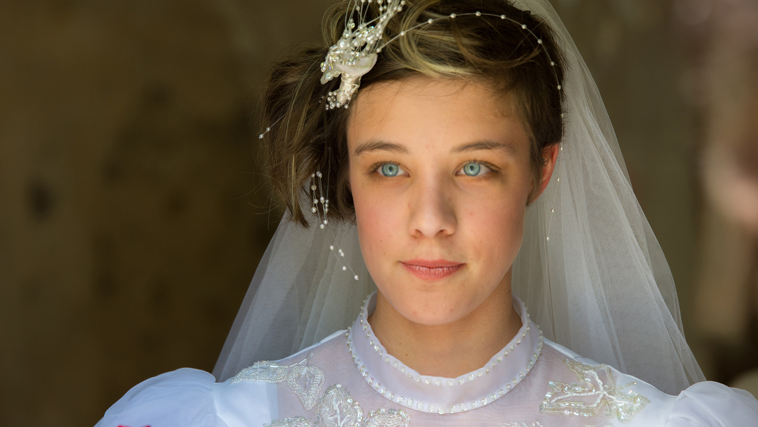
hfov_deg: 6.9
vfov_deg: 3.9
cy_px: 191
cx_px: 380
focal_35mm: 315
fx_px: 6332
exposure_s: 1/320
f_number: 4
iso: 450
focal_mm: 200
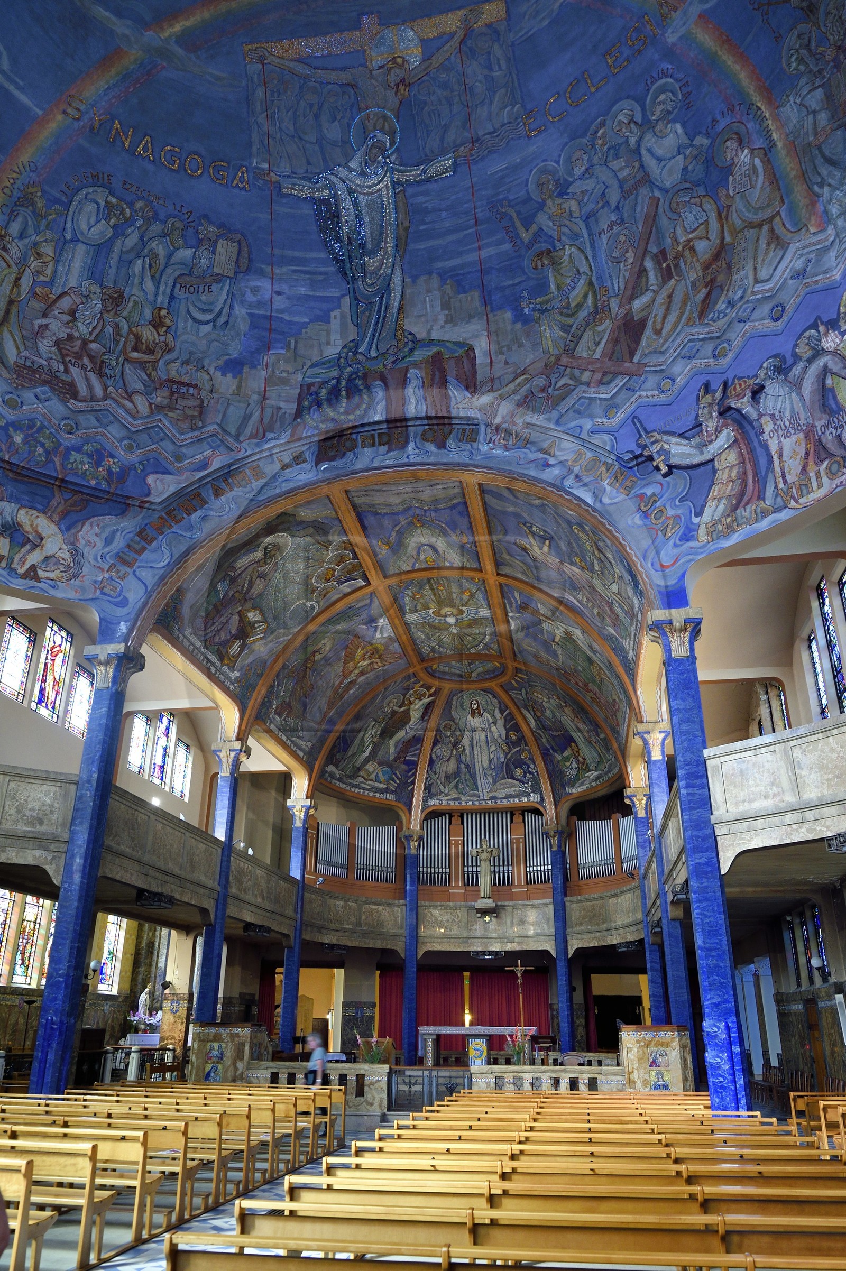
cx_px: 423
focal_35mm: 24
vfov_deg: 73.8
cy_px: 636
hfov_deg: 53.1
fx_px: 847
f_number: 7.1
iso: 1000
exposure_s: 1/10
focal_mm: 24
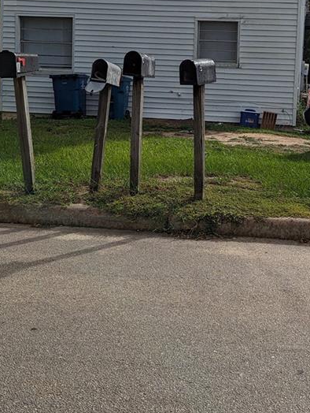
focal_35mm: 55
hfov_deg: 26.5
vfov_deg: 34.1
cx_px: 189
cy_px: 96
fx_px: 656
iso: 40
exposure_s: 1/4525
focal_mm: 6.81
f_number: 1.85
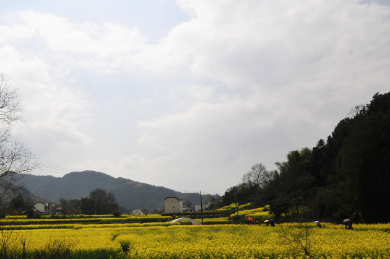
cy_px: 182
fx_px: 422
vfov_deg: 33.7
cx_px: 97
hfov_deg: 47.7
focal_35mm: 39
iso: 200
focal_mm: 16
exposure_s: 1/800
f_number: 14
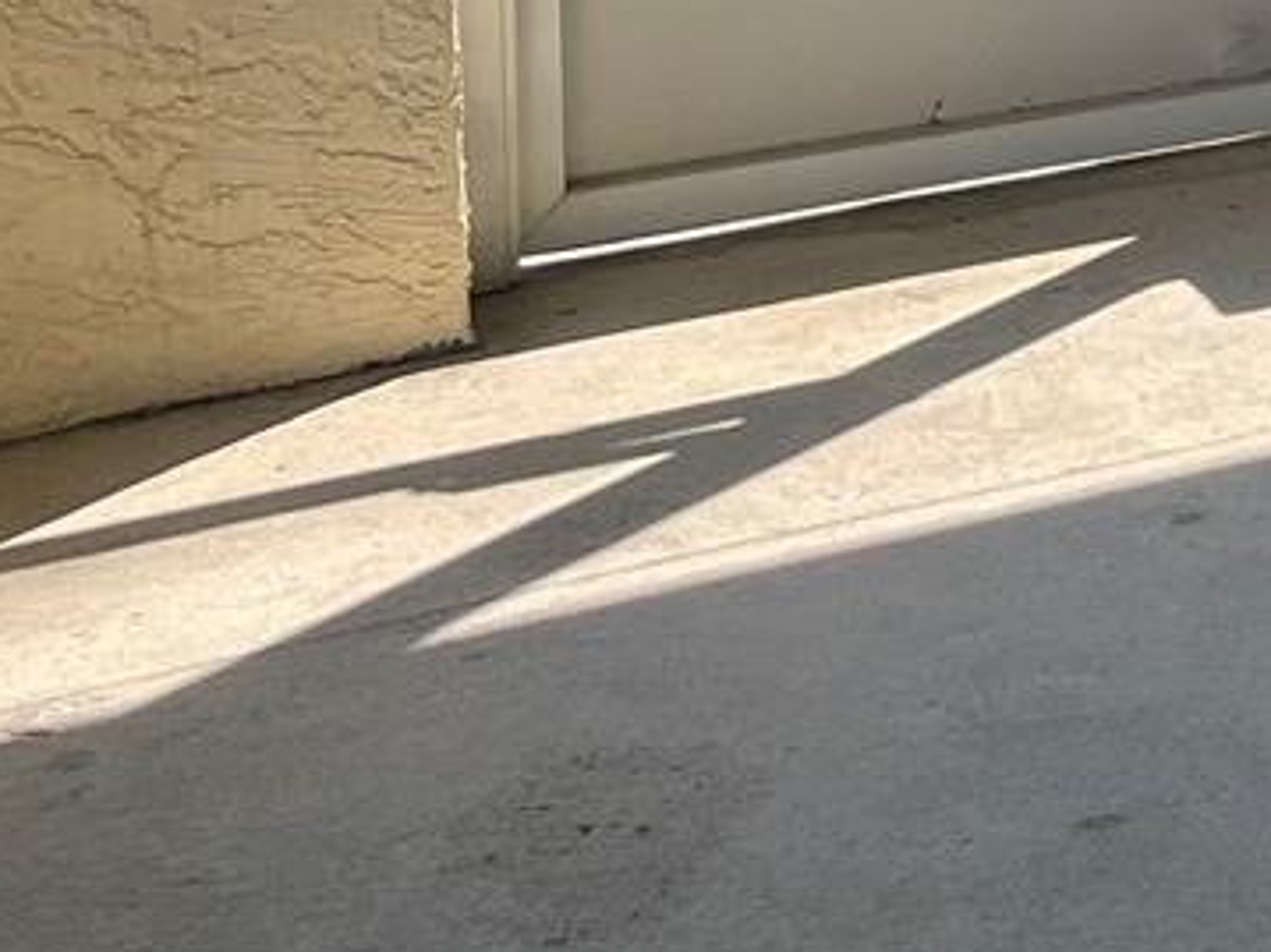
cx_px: 2135
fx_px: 4258
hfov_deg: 15.2
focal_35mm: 116
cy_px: -839
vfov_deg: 11.7
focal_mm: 5.1
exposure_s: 1/534
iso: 50
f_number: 1.6
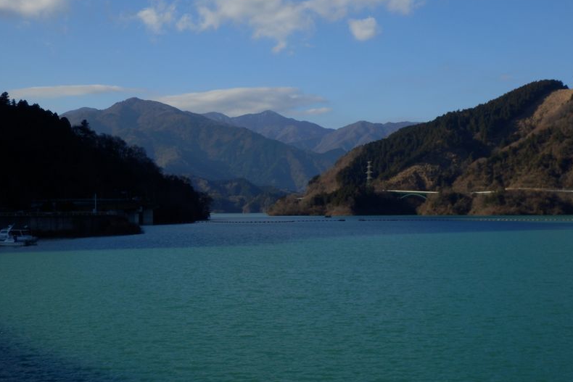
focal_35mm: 60
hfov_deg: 33.4
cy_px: 207
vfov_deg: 22.6
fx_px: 955
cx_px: 286
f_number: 4.5
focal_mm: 10
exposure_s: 1/800
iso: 80
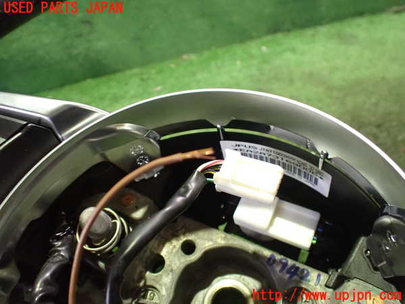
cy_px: 152
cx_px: 202
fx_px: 351
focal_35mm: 30
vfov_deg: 46.8
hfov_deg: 60.0
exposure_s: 1/30
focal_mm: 5.4
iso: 1250
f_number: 2.3
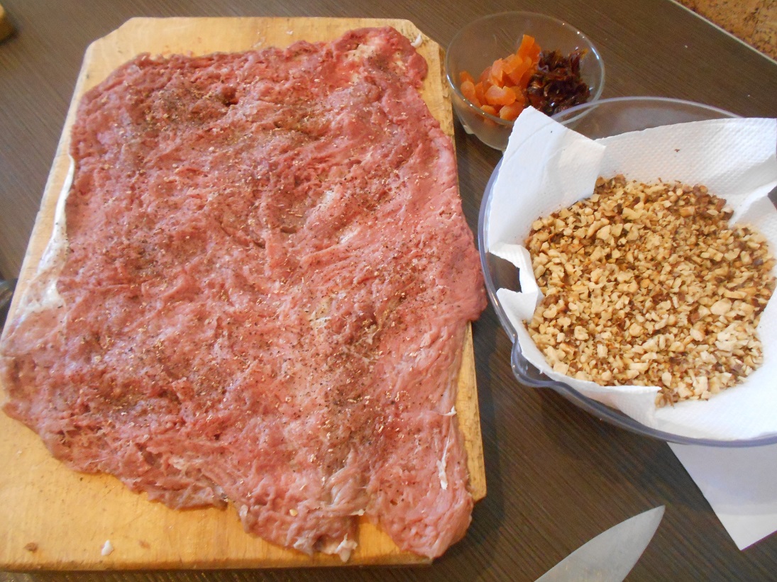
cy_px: 291
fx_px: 584
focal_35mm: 26
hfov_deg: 67.3
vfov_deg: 53.1
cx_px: 388
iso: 800
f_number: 3.2
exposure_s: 1/20
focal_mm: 4.6
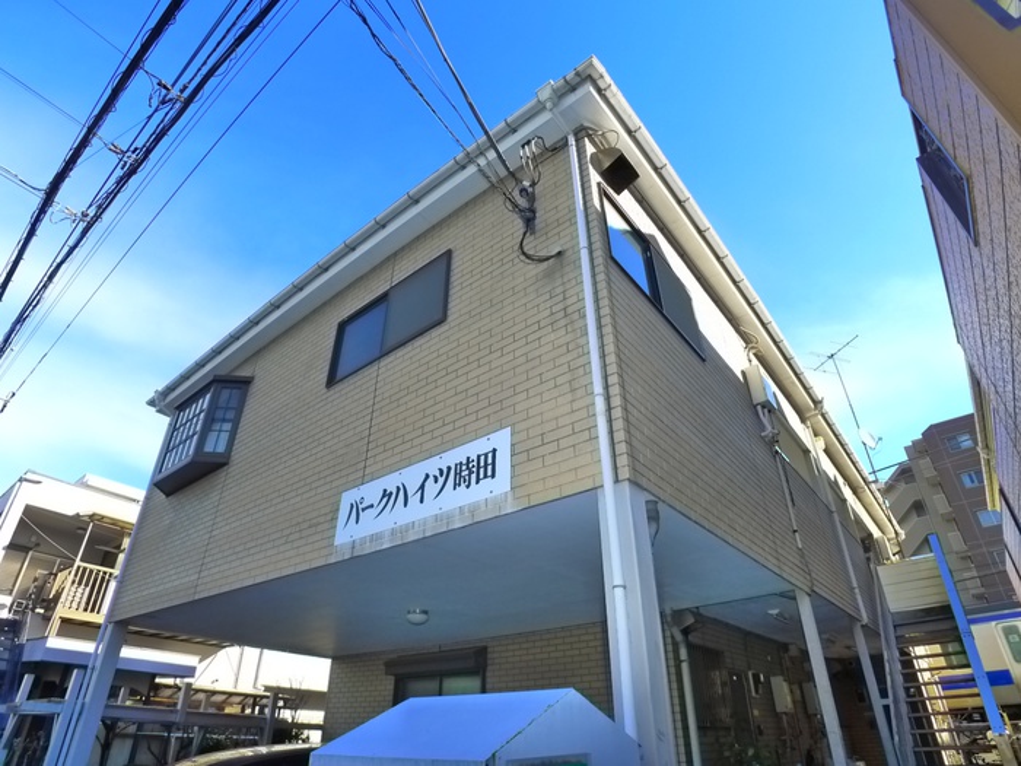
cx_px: 510
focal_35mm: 24
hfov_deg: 71.6
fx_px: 708
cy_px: 383
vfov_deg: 56.8
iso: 400
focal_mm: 5.1
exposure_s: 1/500
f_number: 2.8
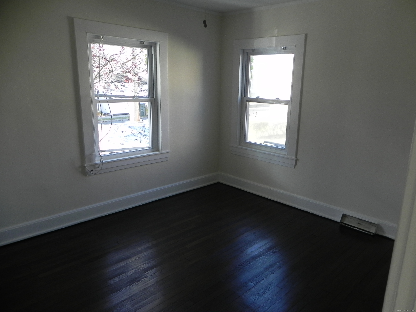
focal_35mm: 26
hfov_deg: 67.3
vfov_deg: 53.1
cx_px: 208
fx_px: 312
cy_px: 156
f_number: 2.8
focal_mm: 4.6
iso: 160
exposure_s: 1/63.6
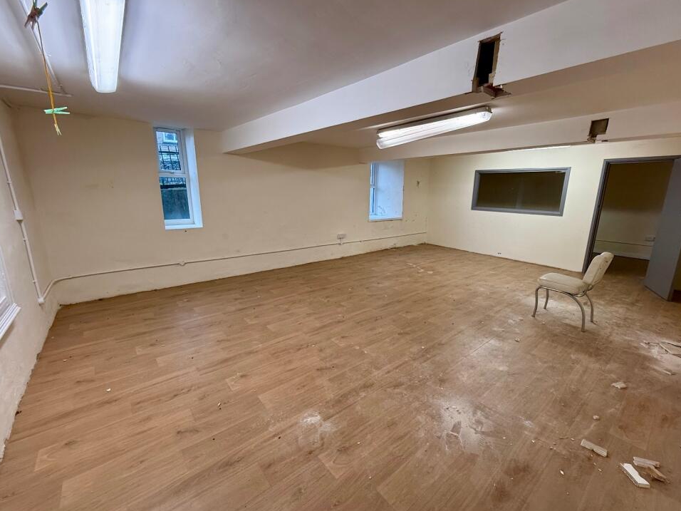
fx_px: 295
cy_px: 257
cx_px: 353
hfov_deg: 98.1
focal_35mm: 15
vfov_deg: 81.7
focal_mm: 2.22
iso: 160
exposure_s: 1/100
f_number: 2.2
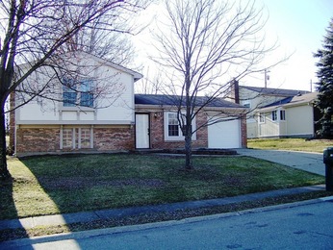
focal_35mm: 36
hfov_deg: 51.3
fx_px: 347
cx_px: 166
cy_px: 125
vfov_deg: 39.7
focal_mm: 5.85
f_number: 2.8
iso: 64
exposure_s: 1/250
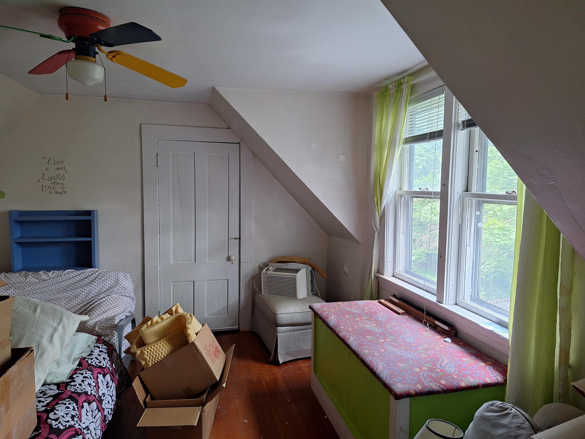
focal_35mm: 23
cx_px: 292
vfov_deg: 58.9
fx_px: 389
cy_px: 220
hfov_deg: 73.9
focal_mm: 5.54
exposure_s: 1/40
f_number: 1.8
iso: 200
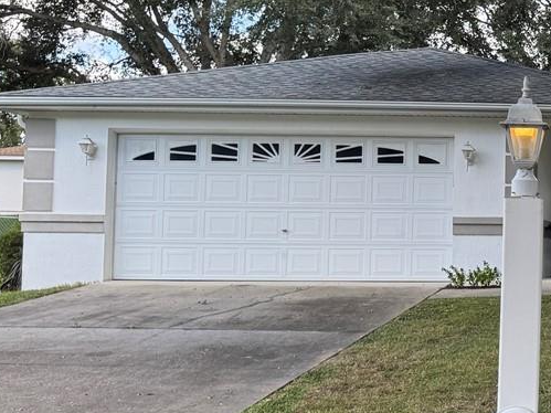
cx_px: 762
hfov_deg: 22.1
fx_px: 1225
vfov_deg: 19.1
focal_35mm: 77
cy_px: 183
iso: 80
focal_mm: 6.76
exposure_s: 1/832
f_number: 1.78
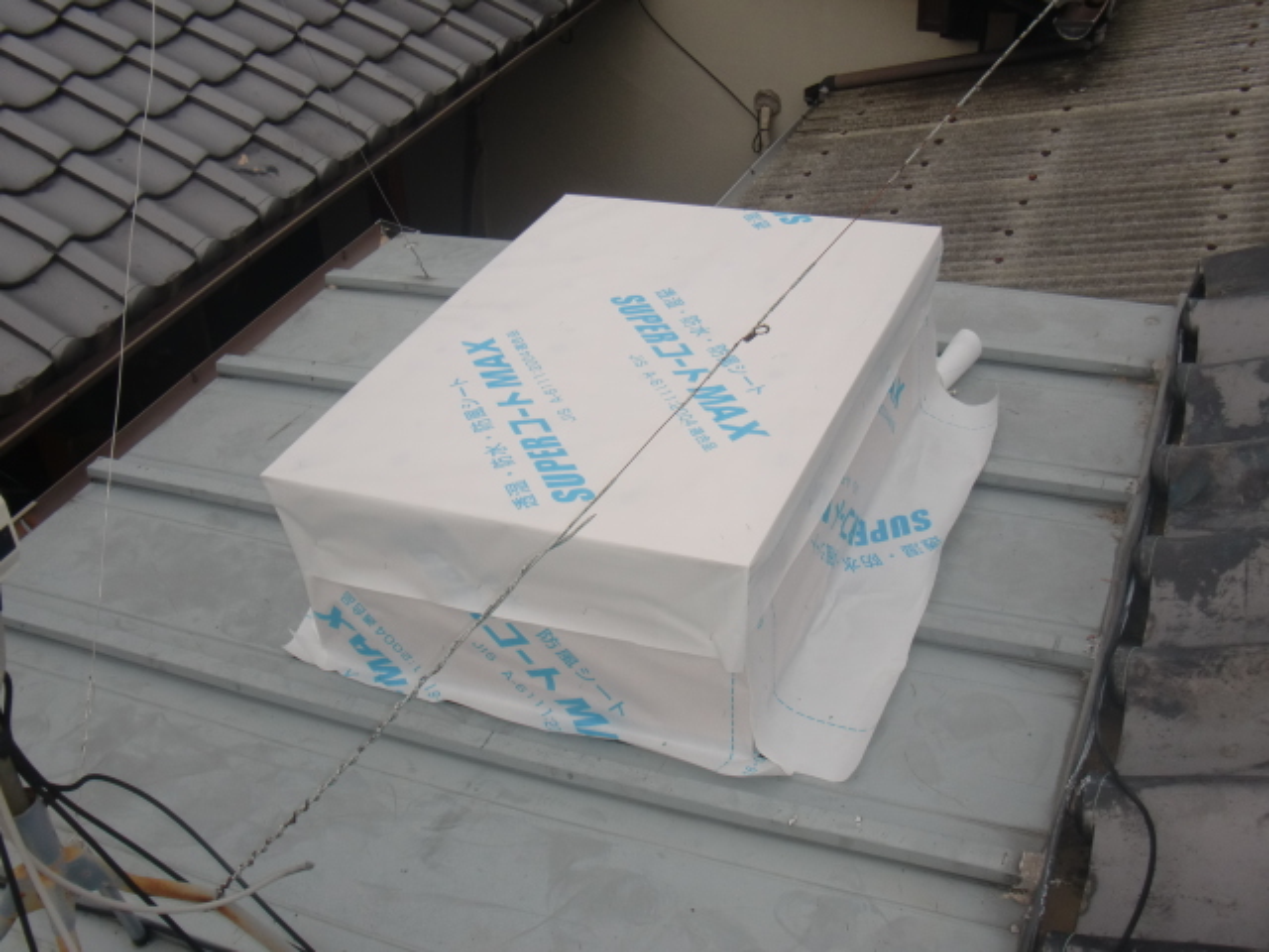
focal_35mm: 38
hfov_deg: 49.0
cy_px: 476
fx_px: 1393
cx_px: 634
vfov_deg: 37.7
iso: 64
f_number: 3.9
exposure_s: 1/125
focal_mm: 6.66
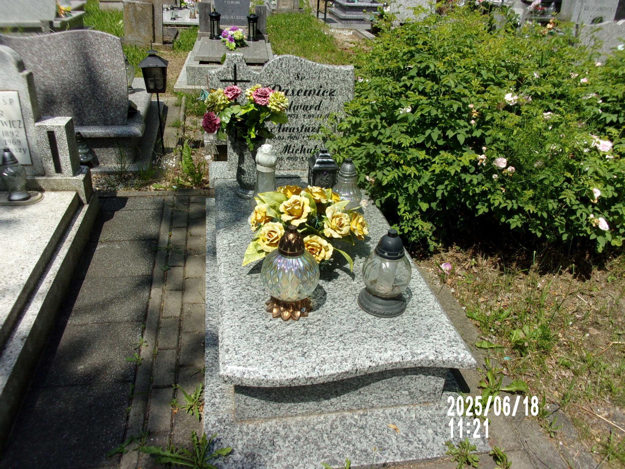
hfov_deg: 63.4
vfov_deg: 49.7
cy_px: 234
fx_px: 506
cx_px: 312
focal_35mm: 28
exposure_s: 1/110
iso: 80
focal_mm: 5.1
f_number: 10.8
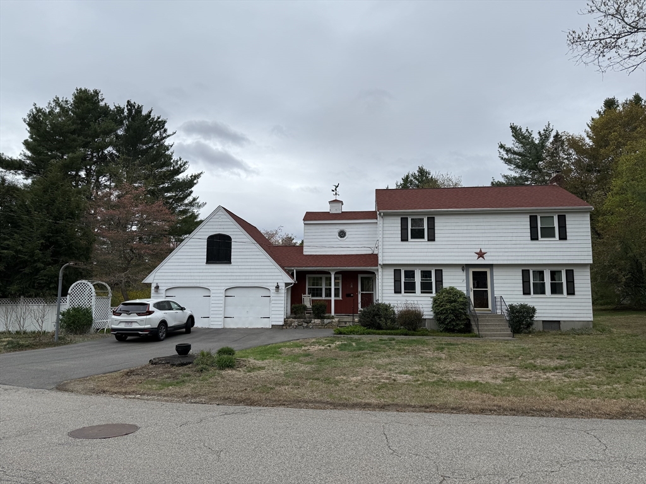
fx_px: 448
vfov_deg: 56.8
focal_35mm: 24
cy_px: 242
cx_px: 323
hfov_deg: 71.6
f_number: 1.78
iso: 80
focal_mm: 6.76
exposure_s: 1/3953
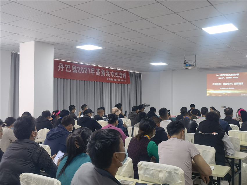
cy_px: 92
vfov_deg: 37.7
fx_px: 271
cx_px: 124
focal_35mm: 38
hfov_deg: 49.0
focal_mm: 6.67
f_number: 1.9
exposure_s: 1/120
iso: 100
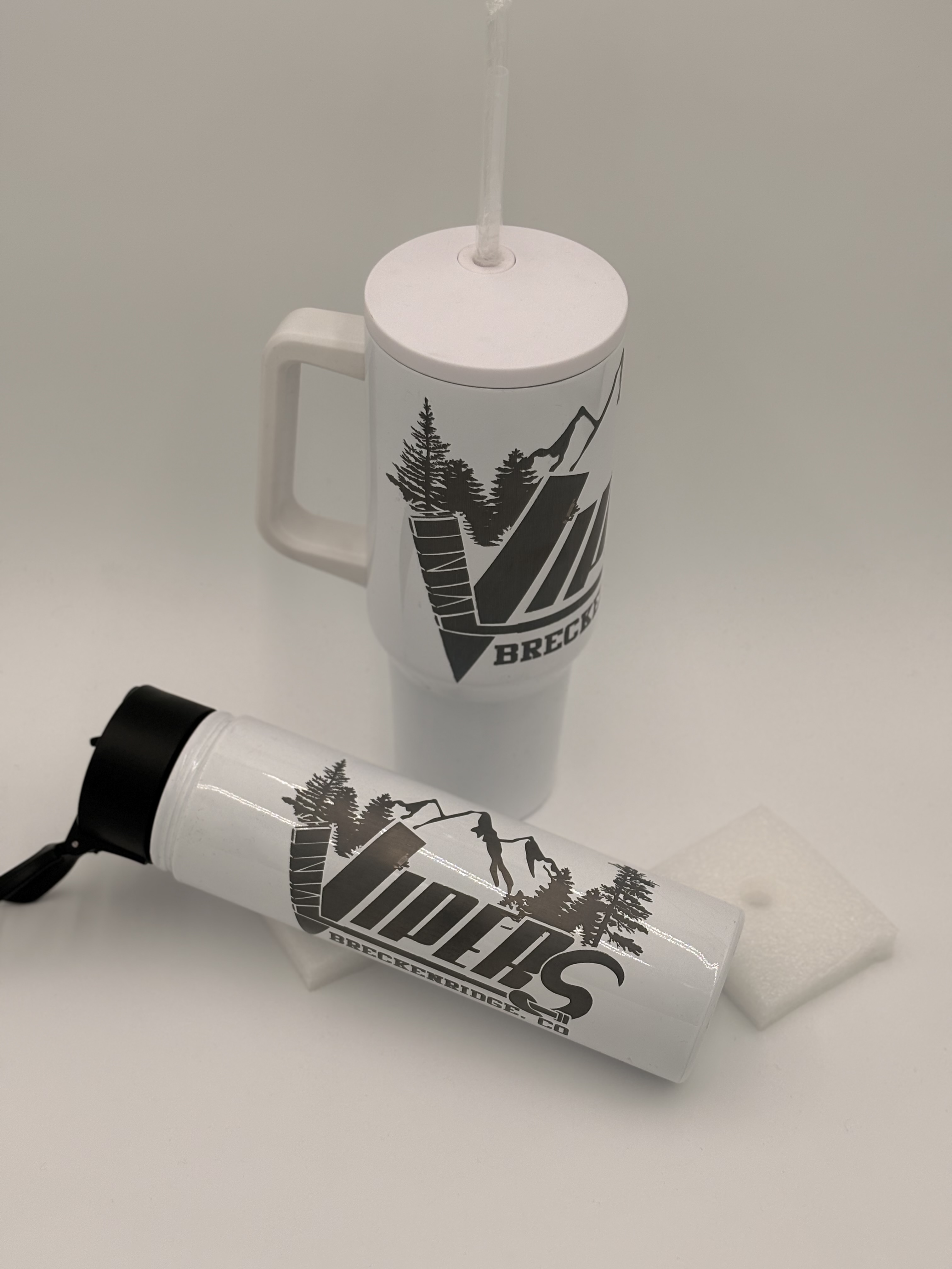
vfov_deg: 36.8
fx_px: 1907
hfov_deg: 28.0
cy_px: 634
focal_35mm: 52
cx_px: 476
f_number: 1.6
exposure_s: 1/1754
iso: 32
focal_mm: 5.96
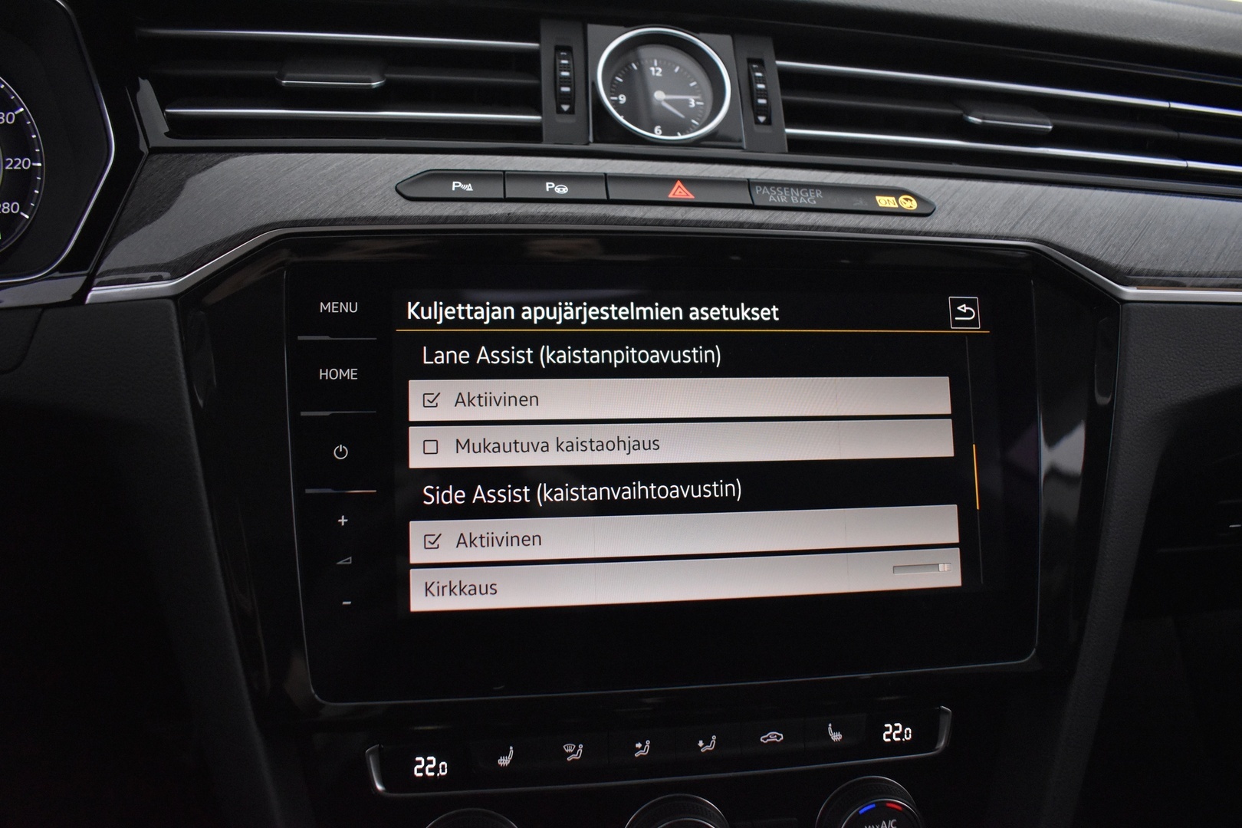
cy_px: 414
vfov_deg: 47.9
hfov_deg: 67.4
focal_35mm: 27
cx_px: 621
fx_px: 931
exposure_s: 1/60
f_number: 3.5
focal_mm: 18
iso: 3200
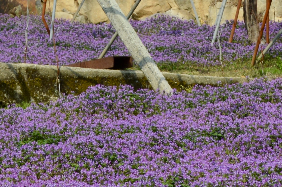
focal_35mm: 311
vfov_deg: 4.4
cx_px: 366
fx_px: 2434
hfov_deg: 6.6
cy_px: -58
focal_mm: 42
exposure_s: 1/250
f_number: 8
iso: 100
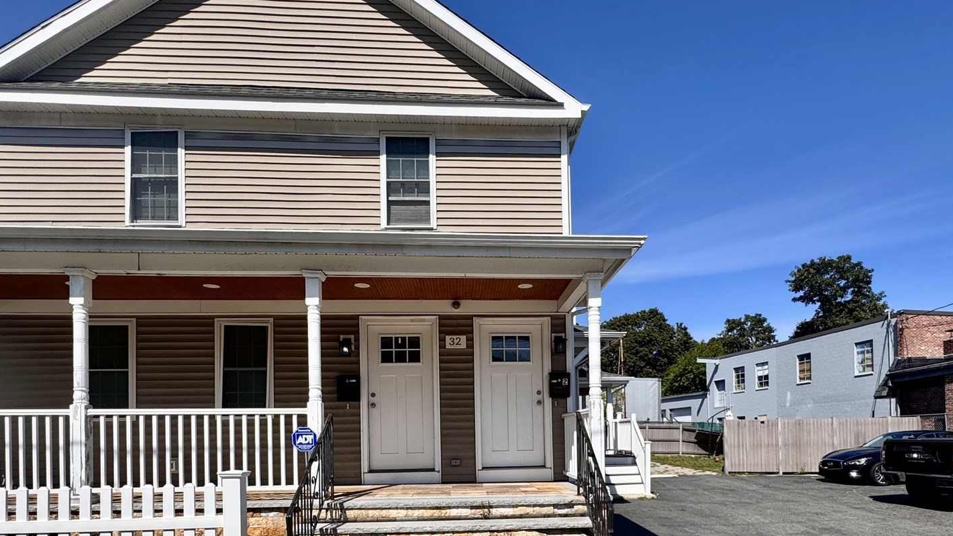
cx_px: 501
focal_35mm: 22
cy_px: 435
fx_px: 556
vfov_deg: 48.4
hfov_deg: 81.1
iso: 50
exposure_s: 1/2674
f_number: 2.2
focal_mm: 2.22
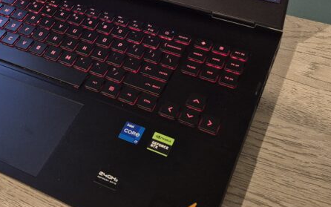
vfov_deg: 22.2
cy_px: -2
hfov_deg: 35.7
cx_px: 96
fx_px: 505
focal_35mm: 56
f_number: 1.8
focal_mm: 5.4
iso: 500
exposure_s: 1/100
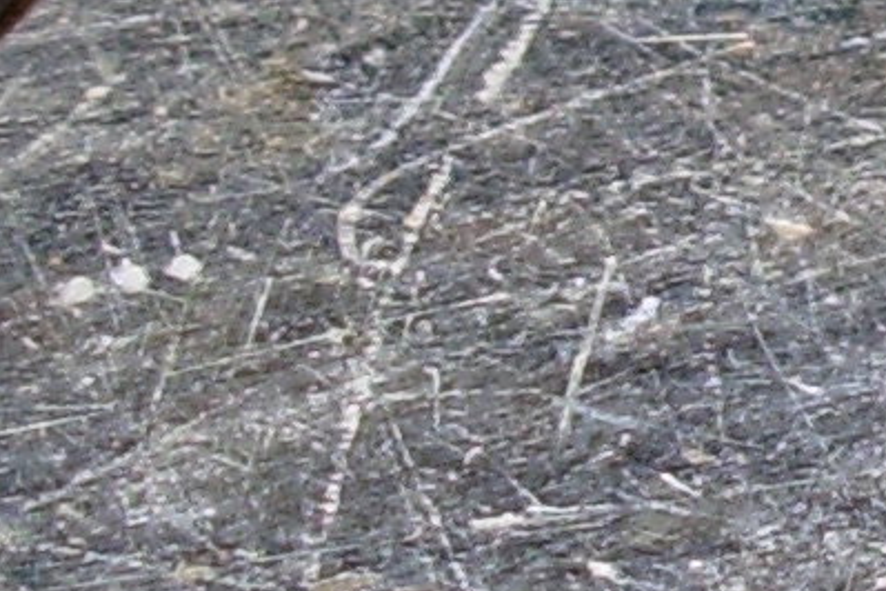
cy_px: 33
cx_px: 1452
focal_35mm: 330
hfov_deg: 6.2
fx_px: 8121
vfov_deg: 4.2
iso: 50
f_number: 3.1
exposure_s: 1/32
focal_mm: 7.5
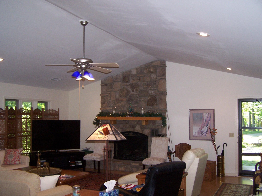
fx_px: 288
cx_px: 131
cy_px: 98
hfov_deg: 49.0
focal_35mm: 38
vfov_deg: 37.7
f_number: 2.8
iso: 140
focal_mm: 6.3
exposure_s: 1/60
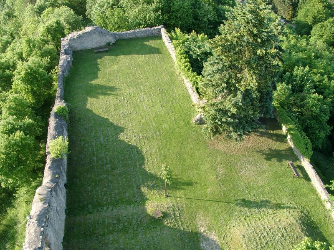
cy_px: 125
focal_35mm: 34
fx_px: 328
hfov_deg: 54.0
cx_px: 167
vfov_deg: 41.8
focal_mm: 7.13
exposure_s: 1/113
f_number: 4
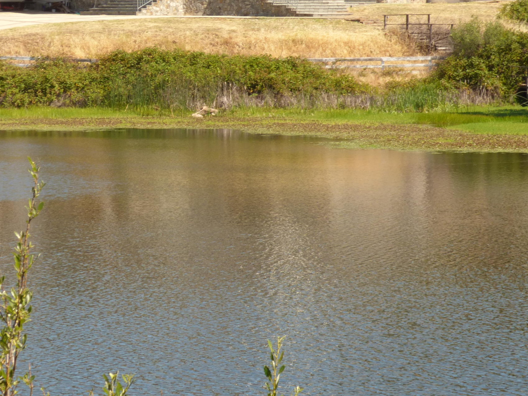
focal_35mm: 181
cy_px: 125
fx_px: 2761
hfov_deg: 10.9
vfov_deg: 8.2
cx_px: 207
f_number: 6.3
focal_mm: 18.28
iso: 100
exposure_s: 1/200
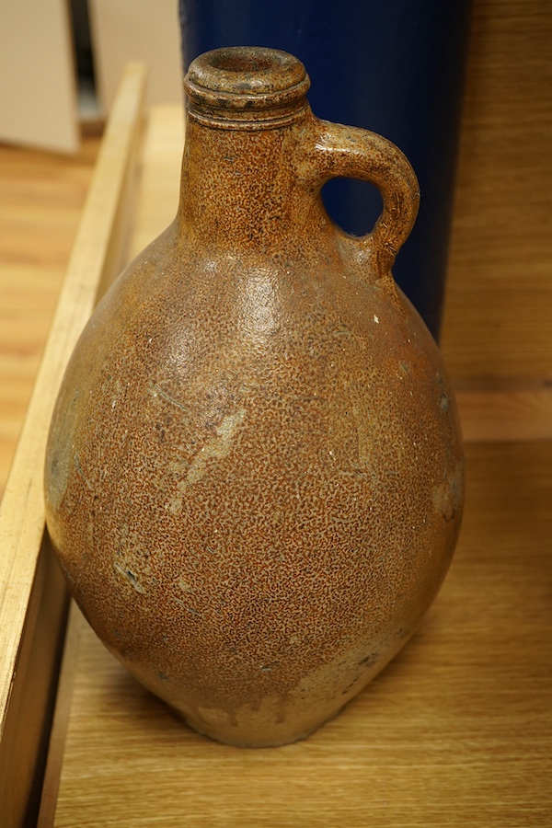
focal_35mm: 45
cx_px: 276
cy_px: 414
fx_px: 1035
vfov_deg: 43.6
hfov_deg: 29.9
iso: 1250
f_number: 7.1
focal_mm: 30
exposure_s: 1/125
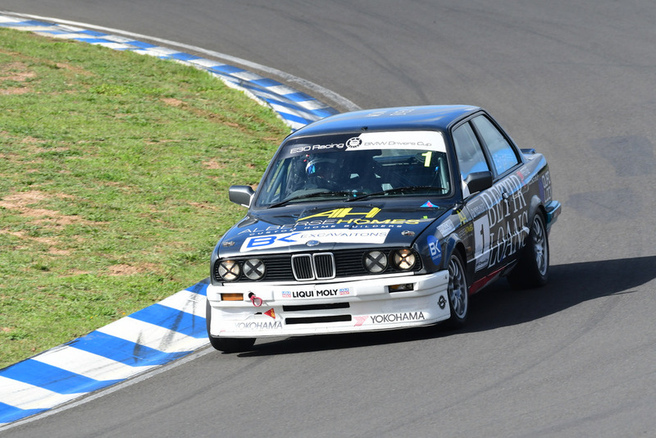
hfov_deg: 4.4
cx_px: 328
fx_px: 8476
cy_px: 219
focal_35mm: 465
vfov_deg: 3.0
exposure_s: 1/640
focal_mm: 310
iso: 400
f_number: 9
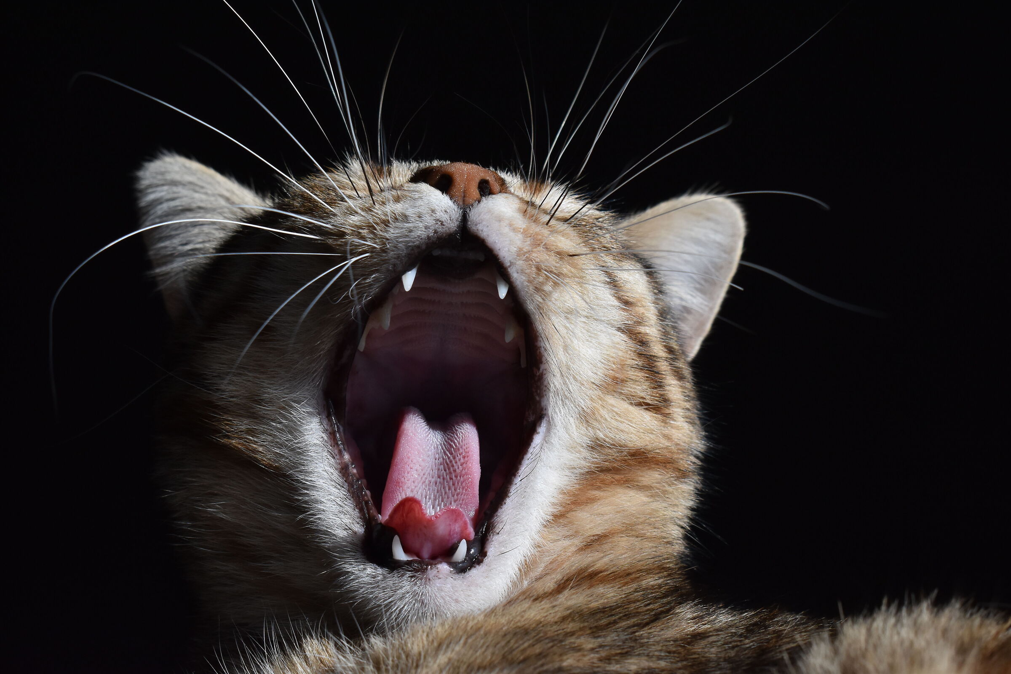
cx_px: 506
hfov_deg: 28.1
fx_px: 2022
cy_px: 337
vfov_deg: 18.9
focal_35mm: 72
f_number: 10
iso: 800
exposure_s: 1/800
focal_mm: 48
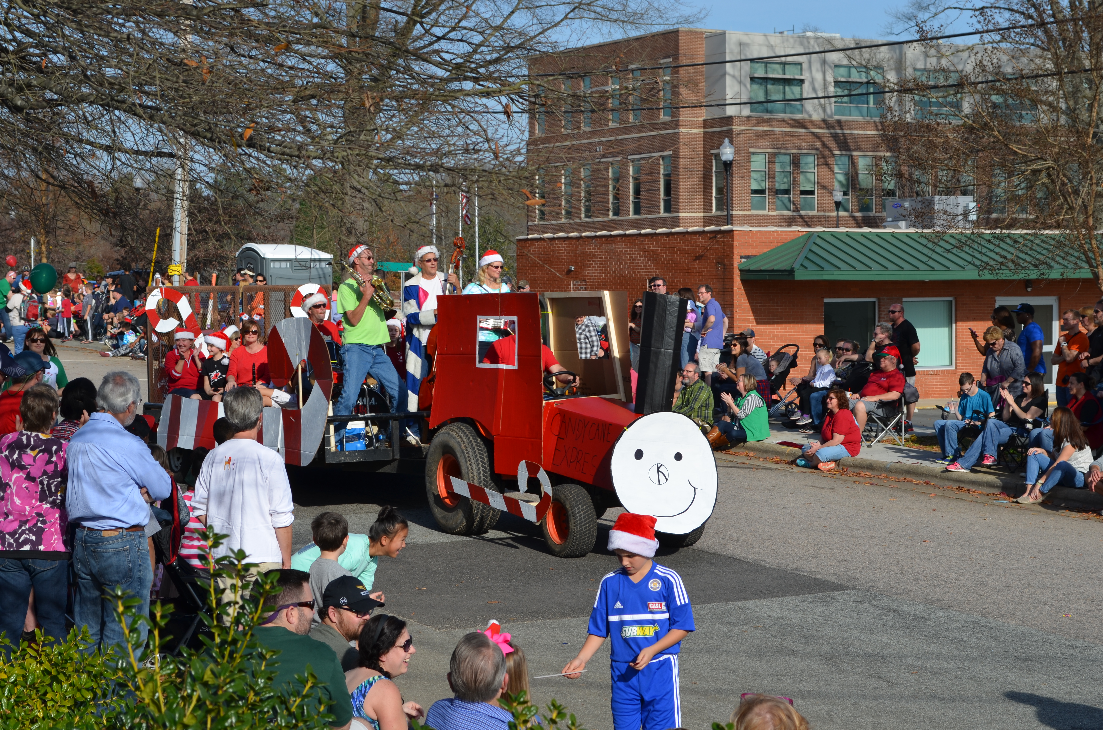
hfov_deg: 27.0
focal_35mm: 75
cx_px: 552
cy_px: 365
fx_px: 2293
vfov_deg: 18.1
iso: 100
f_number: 9
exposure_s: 1/320
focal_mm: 50
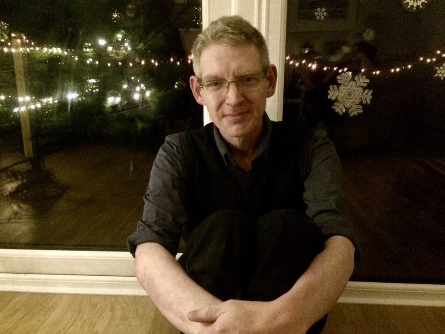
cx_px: 222
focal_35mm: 30
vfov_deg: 46.8
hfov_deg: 60.0
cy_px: 167
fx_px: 386
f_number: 2.2
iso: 2500
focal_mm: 4.12
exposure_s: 1/15
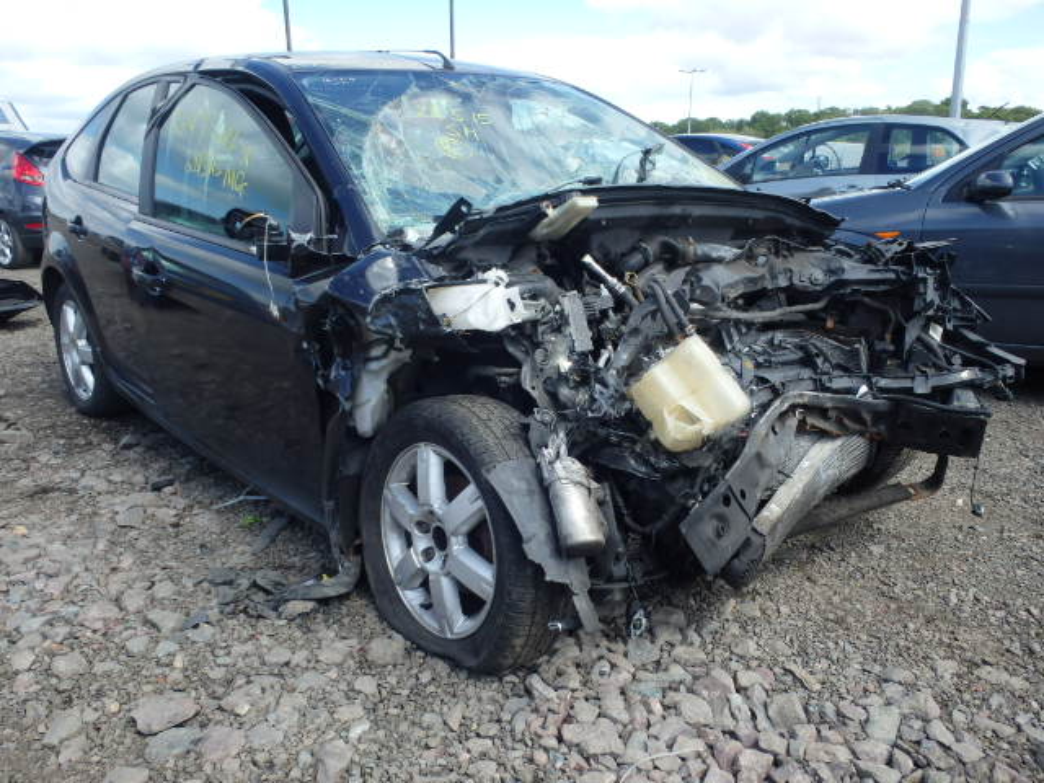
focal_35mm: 28
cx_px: 522
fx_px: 844
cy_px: 392
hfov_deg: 63.4
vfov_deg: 49.7
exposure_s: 1/320
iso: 125
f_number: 3.9
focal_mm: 5
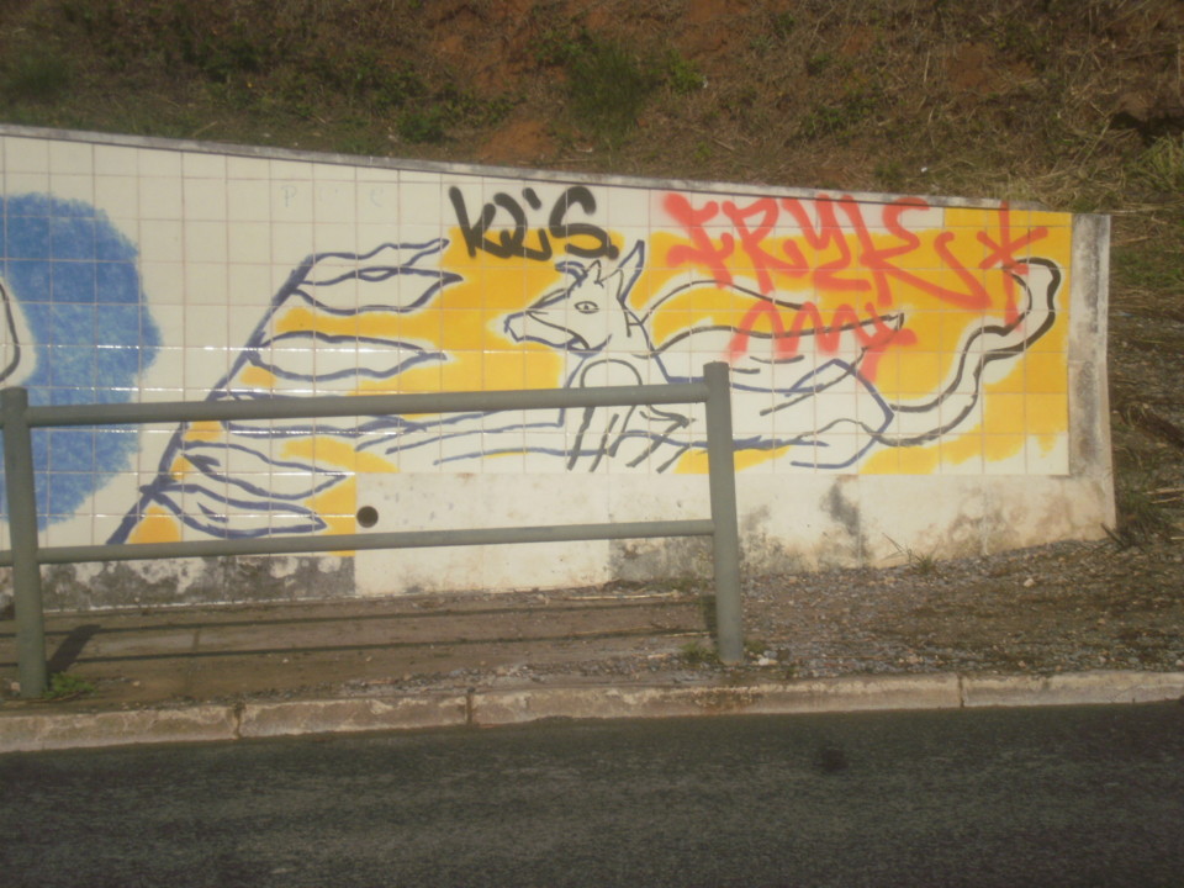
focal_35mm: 105
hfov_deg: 18.7
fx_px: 3591
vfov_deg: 14.1
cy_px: 444
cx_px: 592
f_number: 17.7
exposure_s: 1/160
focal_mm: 18.6
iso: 100
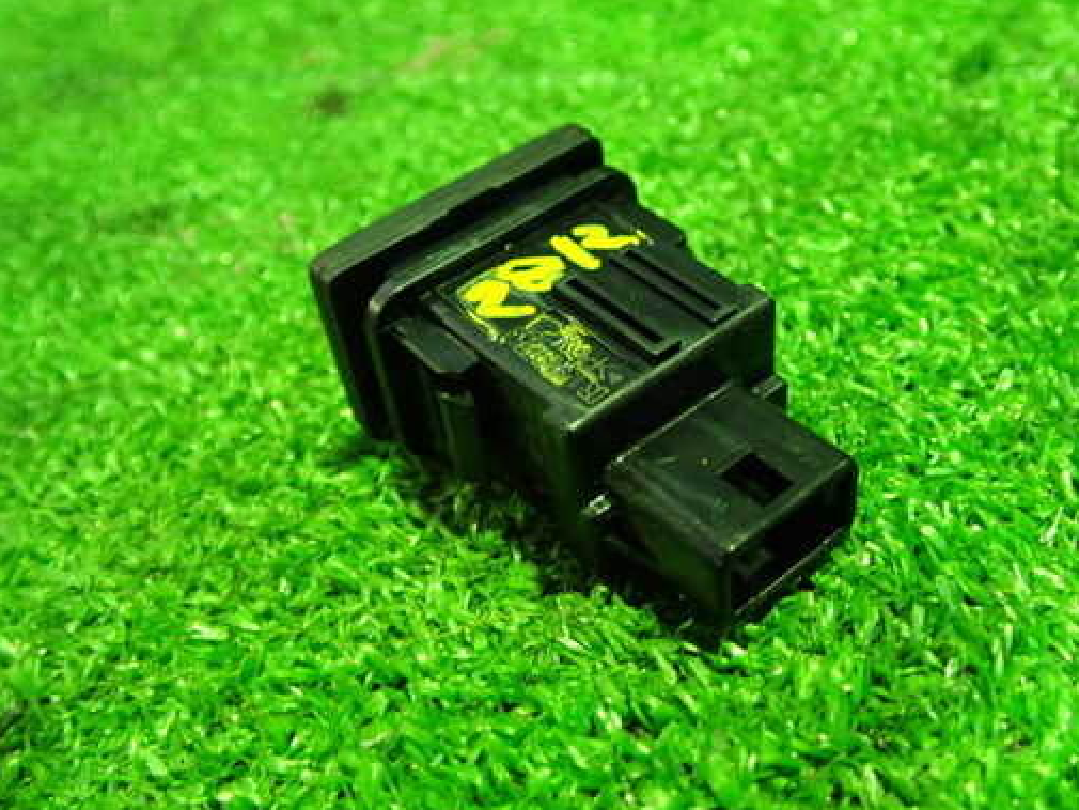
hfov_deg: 48.9
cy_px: 406
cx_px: 603
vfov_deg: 37.7
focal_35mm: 38
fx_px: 1185
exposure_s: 1/20
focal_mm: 5.79
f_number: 2.4
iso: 800
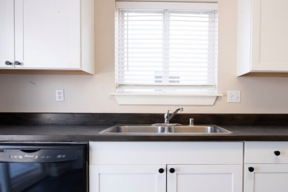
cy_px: 143
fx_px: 215
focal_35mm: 27
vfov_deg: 46.6
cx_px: 172
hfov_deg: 67.1
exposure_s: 1/5
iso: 200
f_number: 16
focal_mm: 16.5
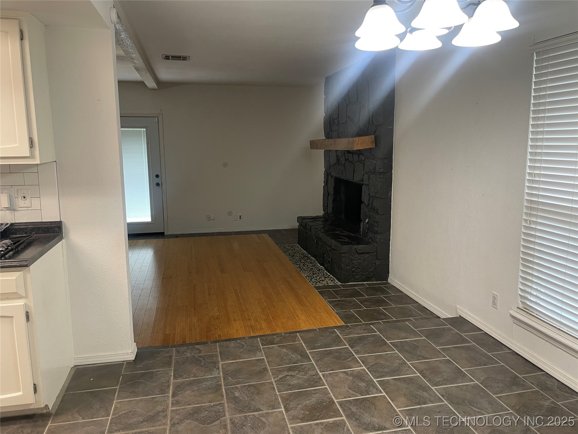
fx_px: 434
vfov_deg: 53.1
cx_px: 289
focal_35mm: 26
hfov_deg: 67.3
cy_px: 217
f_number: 1.6
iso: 100
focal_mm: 4.2
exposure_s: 1/60
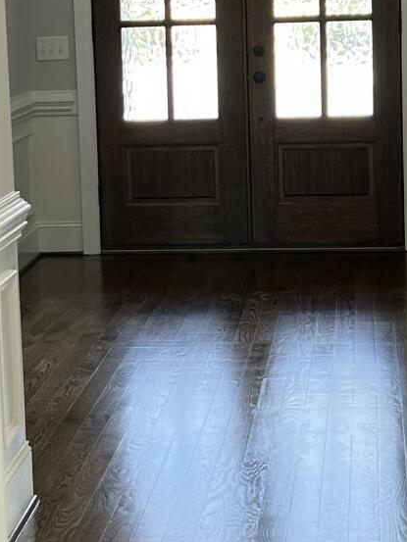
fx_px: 1473
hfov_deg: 15.7
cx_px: 214
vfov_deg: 20.7
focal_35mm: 94
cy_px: 160
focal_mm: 5.7
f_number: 1.5
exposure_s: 1/120
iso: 100
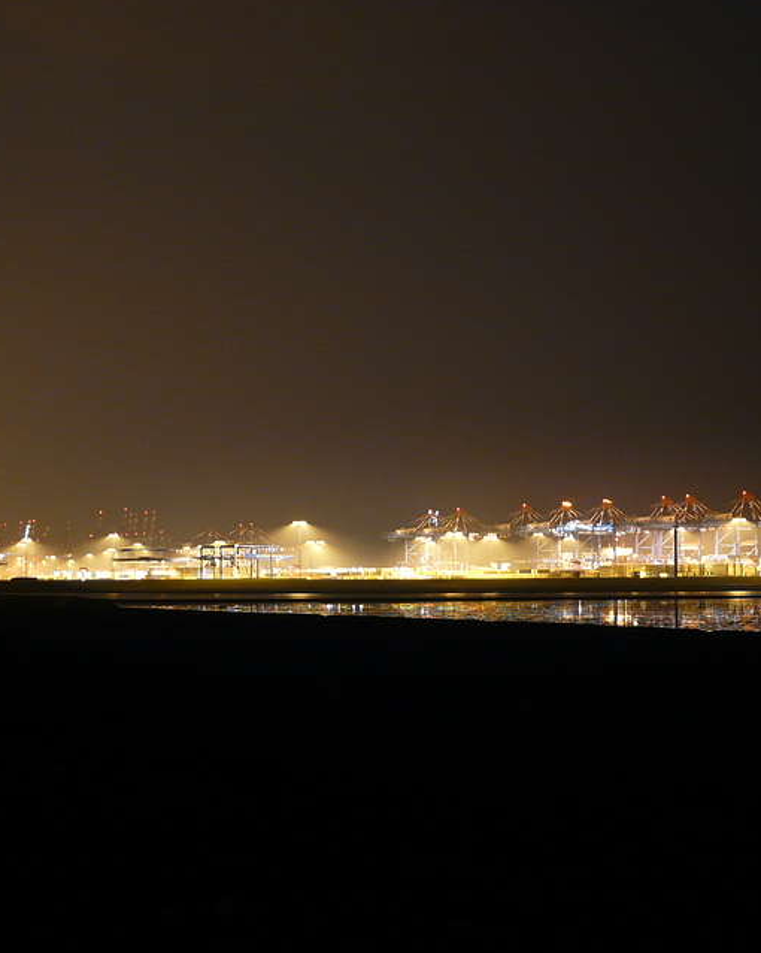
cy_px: 484
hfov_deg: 26.2
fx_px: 1634
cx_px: 436
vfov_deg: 32.5
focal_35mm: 58
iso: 100
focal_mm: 6
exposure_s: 6
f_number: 2.8
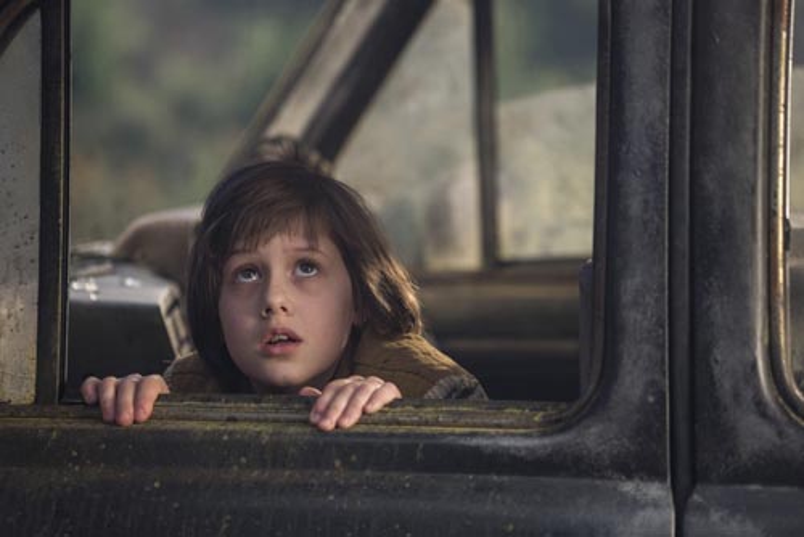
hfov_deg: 10.3
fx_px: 4469
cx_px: 402
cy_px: 268
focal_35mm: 200
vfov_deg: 6.9
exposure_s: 1/250
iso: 1600
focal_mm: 200
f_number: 4
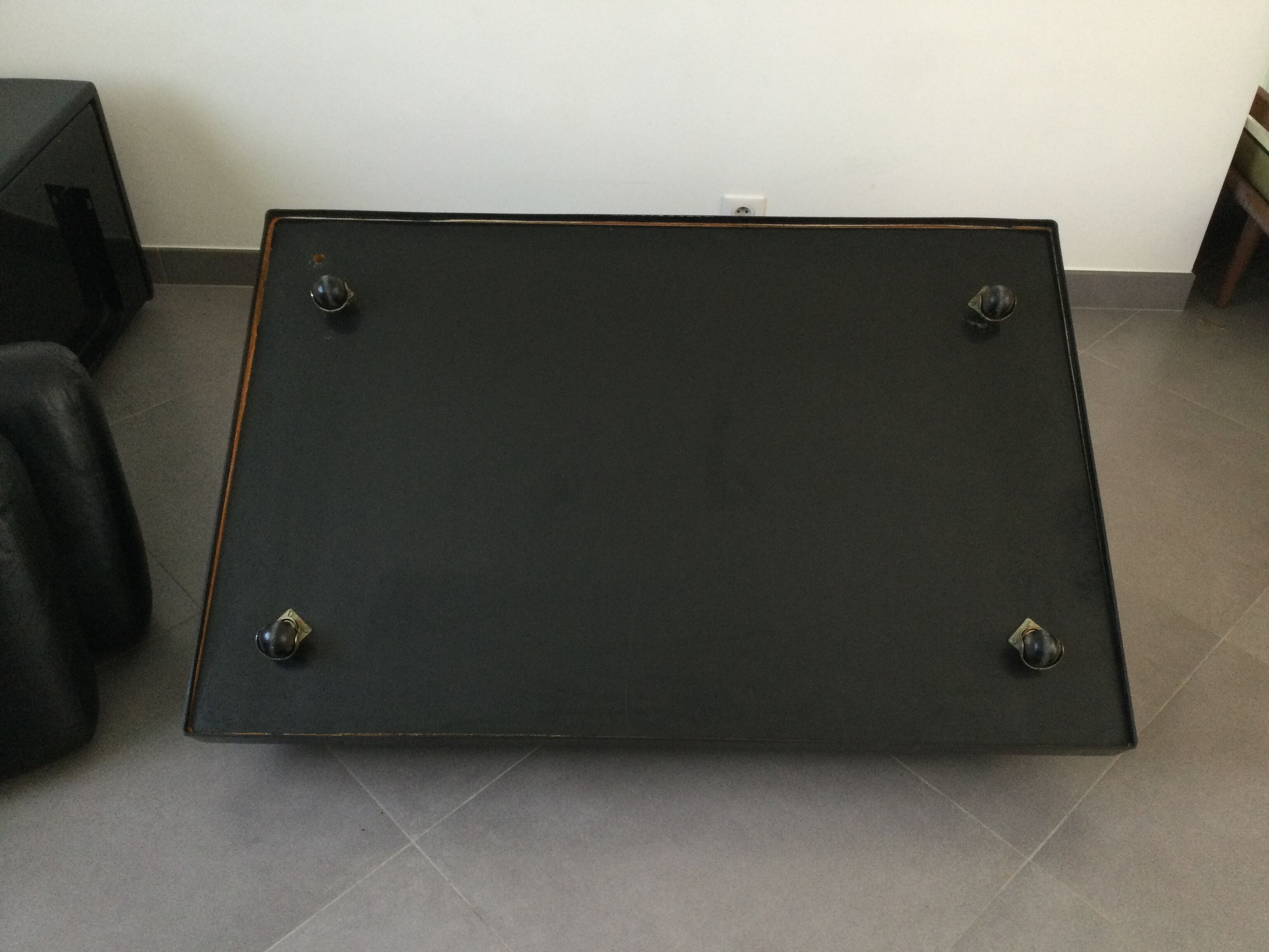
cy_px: 476
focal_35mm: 31
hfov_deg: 58.4
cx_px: 634
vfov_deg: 45.4
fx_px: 1136
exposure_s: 1/33
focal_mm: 3.3
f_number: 2.4
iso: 160
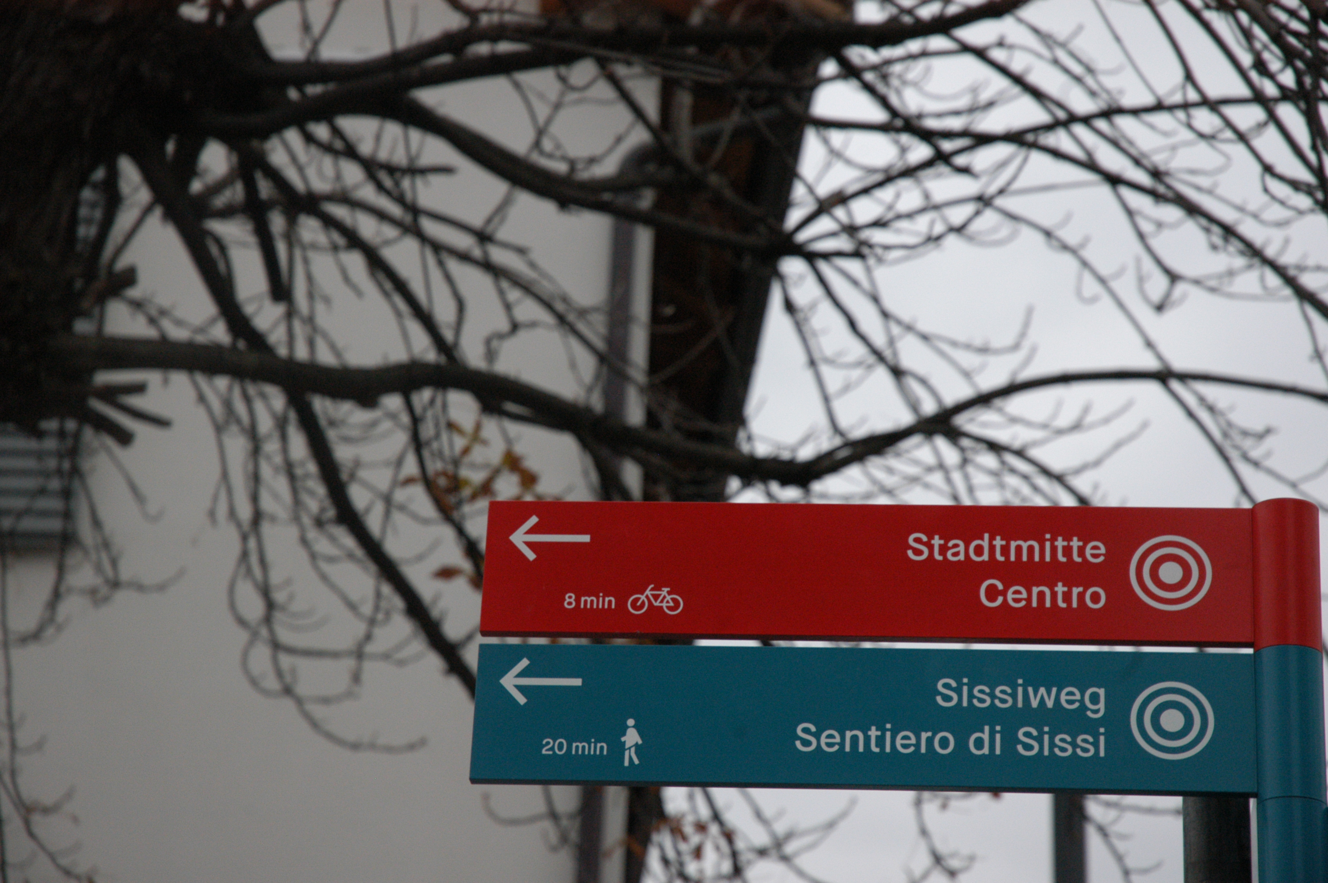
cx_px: 664
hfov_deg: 19.5
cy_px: 442
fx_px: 3870
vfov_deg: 13.0
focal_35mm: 105
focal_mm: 70
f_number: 5.6
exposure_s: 1/100
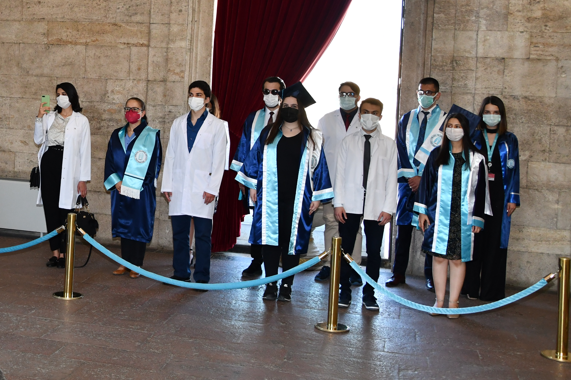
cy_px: 111
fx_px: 872
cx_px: 78
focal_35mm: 55
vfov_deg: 24.4
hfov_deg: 34.6
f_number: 4
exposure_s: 1/60
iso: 640
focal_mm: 21
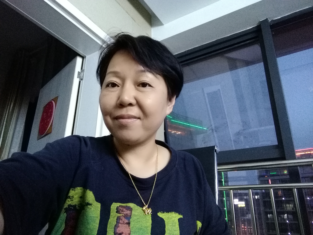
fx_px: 235
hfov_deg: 67.3
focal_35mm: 26
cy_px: 118
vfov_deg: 53.1
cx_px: 156
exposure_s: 1/12
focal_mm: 2.84
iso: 805
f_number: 2
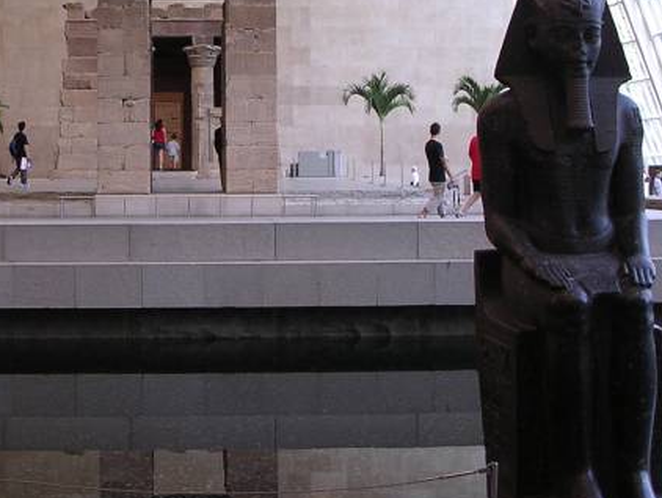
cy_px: 112
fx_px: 1378
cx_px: 160
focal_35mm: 72
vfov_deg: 20.3
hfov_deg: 26.6
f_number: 2.8
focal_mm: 5.8
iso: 100
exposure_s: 1/87.1
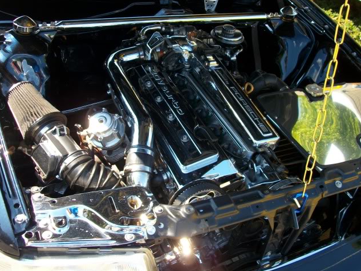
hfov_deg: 43.9
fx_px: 448
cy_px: 115
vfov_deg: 33.5
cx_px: 179
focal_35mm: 43
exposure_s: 1/211
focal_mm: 5.7
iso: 80
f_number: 2.9
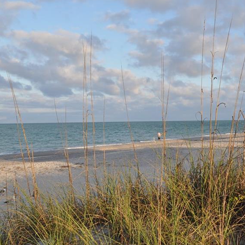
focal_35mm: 46
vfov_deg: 36.8
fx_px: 368
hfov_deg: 36.5
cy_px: 119
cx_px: 159
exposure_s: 1/250
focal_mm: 20
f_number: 8
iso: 200
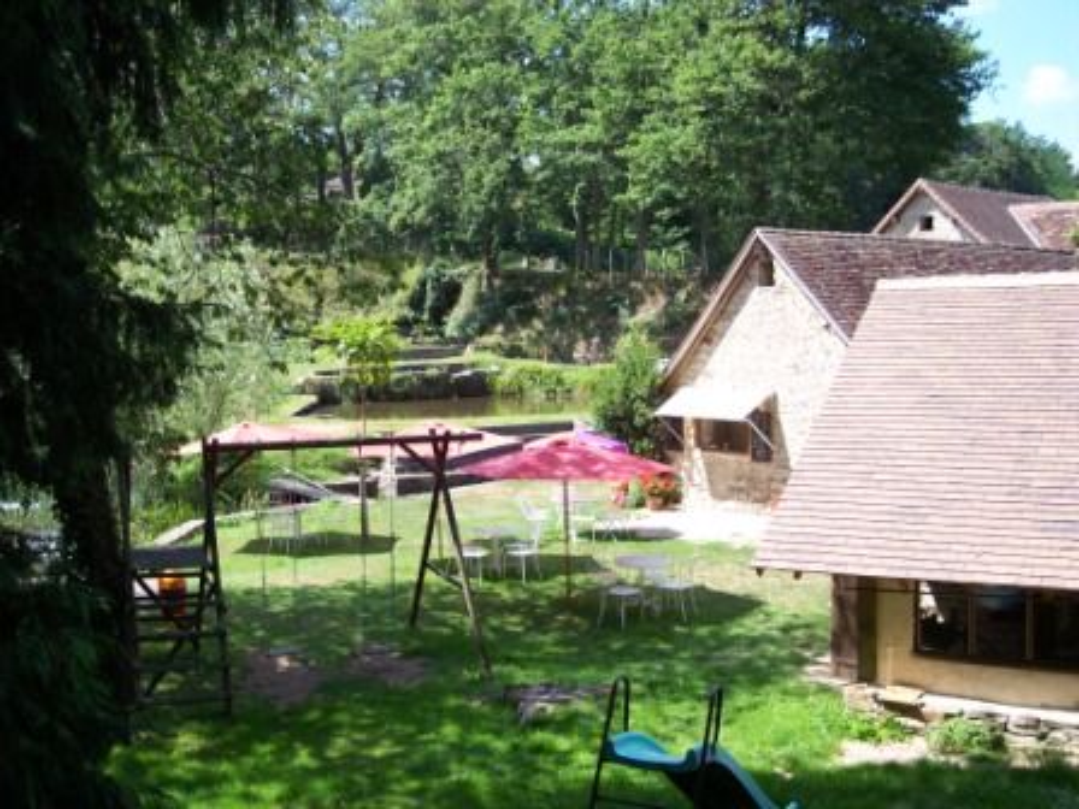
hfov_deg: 49.0
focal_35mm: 38
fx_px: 1184
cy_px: 404
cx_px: 540
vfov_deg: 37.7
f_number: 2.8
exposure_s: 1/700
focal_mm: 8
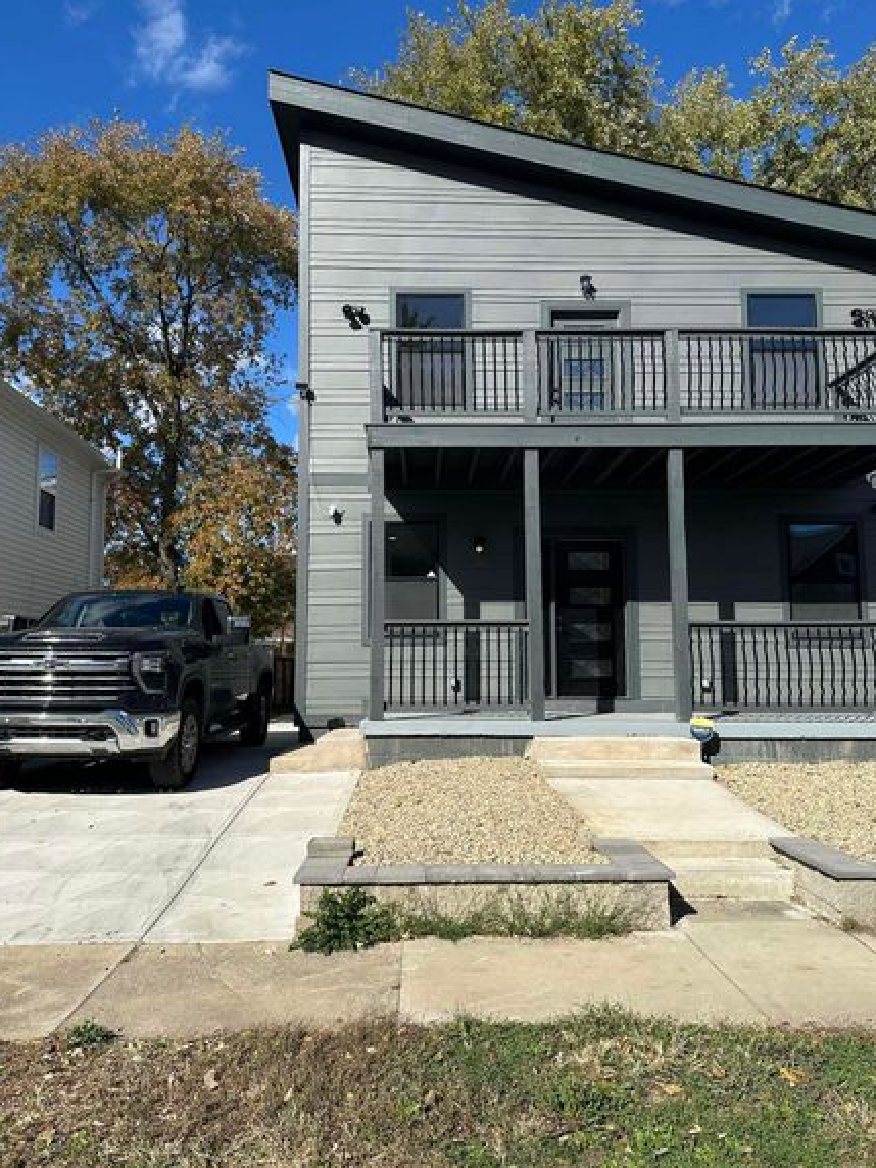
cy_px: 565
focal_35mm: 28
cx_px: 451
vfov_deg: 63.4
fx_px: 945
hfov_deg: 49.7
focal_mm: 6.86
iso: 80
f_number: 1.78
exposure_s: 1/6211
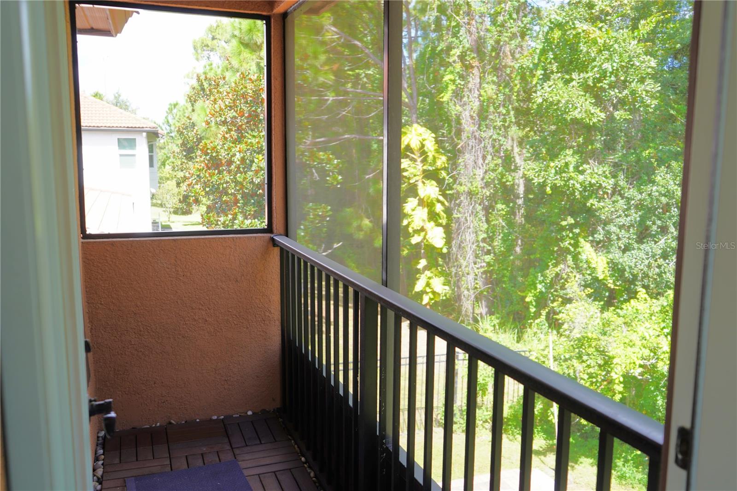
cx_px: 368
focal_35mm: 30
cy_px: 246
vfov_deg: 43.6
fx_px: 614
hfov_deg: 61.9
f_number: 4.5
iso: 100
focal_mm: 30
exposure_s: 1/60
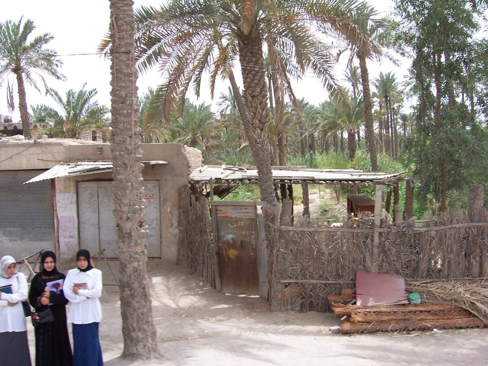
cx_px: 244
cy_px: 183
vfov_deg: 39.7
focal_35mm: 36
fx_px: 508
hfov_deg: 51.4
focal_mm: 6
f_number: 4.8
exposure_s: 1/250
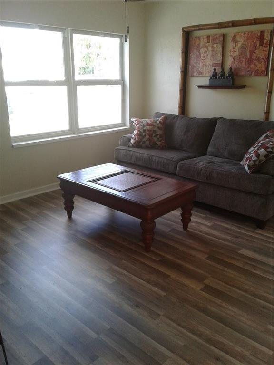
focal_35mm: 33
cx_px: 137
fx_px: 348
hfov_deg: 42.9
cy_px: 182
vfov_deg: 55.4
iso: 50
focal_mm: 3.3
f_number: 2.2
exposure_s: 1/60
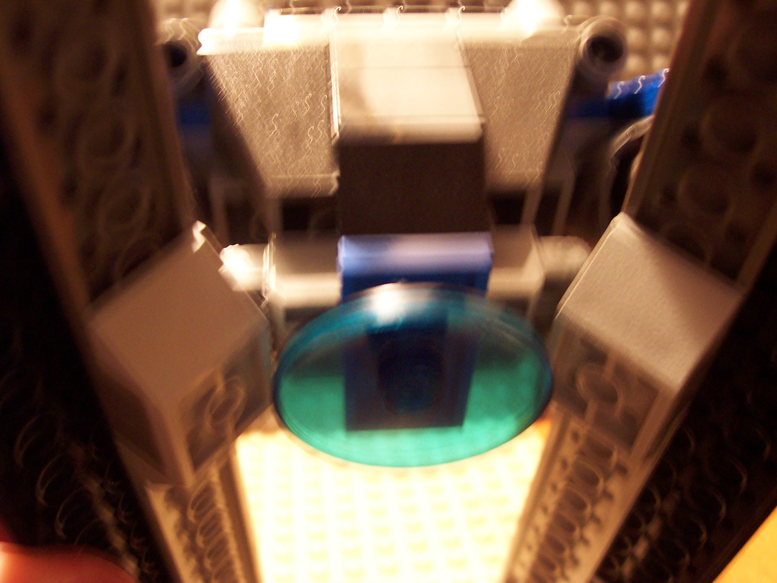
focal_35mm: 37
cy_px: 292
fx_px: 831
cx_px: 388
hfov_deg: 50.1
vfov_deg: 38.7
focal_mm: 5.6
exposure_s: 1/8
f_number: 2.8
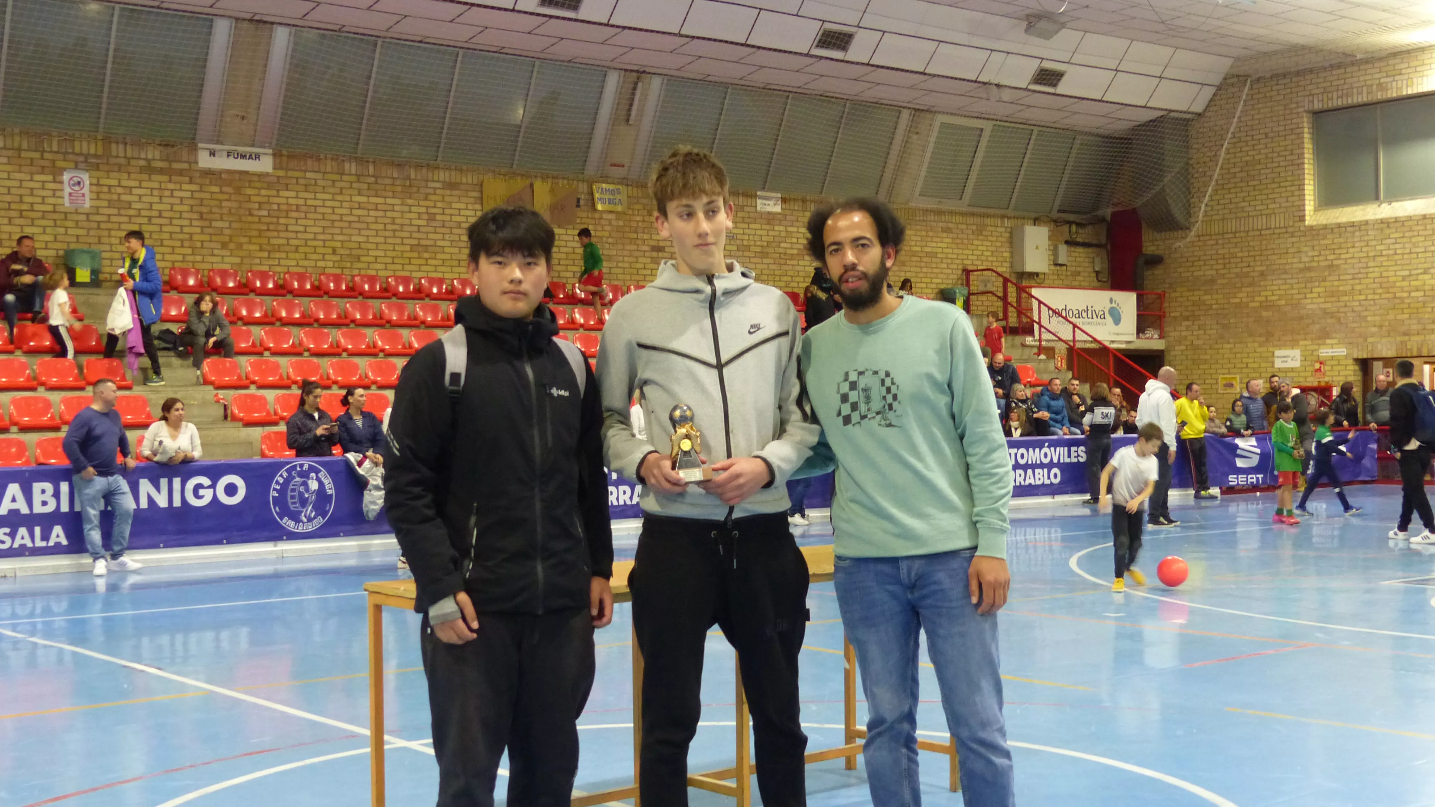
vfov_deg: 27.1
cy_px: 436
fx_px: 1674
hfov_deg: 46.4
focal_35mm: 44
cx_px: 712
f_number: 2.8
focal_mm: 7.1
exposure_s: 1/30
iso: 400
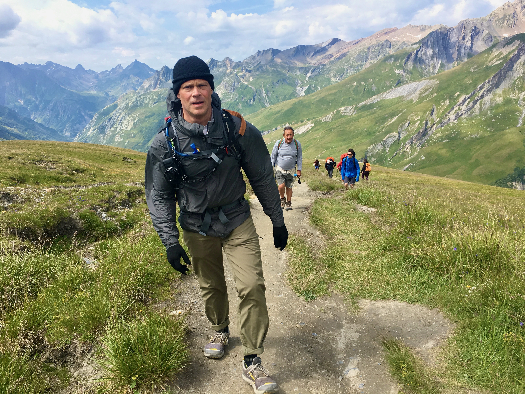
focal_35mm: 29
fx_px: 440
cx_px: 262
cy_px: 197
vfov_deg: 48.2
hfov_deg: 61.7
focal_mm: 4.15
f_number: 2.2
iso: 25
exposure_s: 1/1012
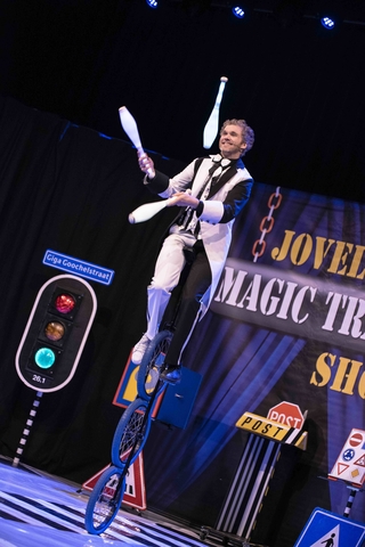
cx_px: 182
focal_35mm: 70
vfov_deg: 28.8
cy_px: 274
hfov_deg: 19.5
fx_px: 1065
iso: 2000
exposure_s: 1/200
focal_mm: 70
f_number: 2.8
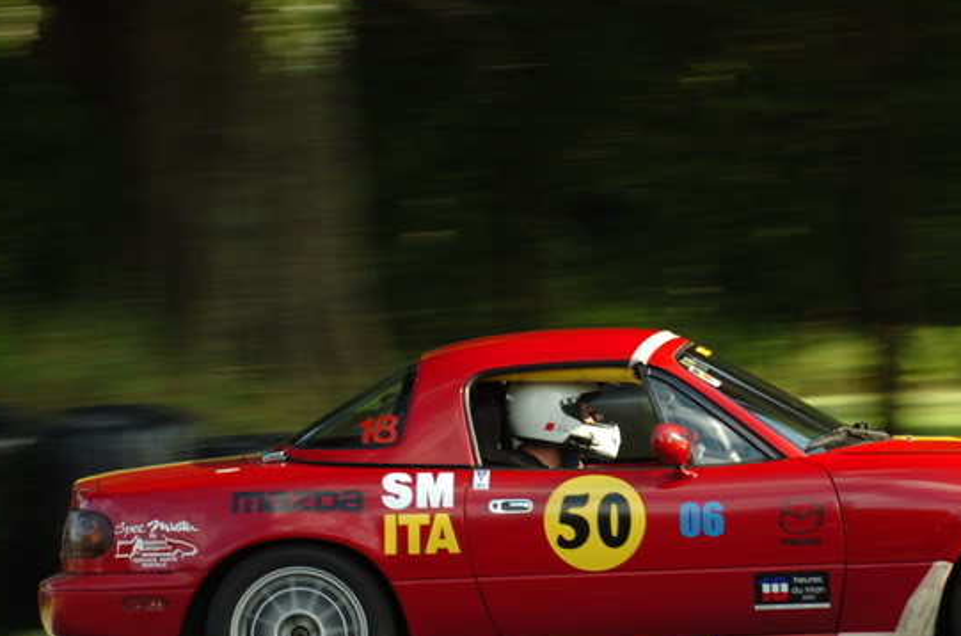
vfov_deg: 6.5
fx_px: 5612
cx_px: 606
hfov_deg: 9.8
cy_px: 295
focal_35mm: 211
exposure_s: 1/125
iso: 200
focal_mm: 95
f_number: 8
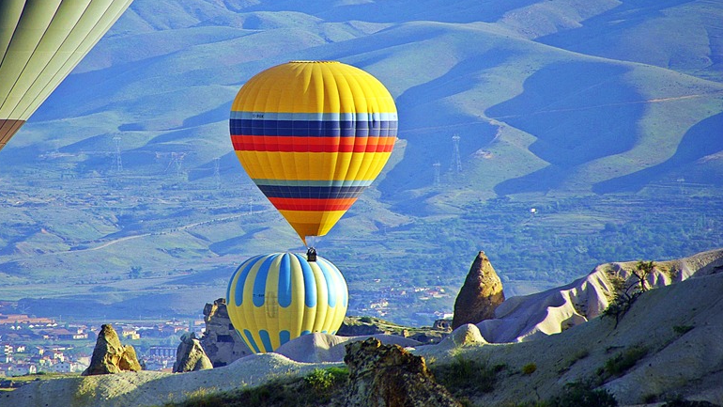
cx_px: 243
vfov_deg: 2.3
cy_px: 140
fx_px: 10026
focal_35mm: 523
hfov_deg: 4.1
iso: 100
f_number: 6.3
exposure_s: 1/160
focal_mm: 250
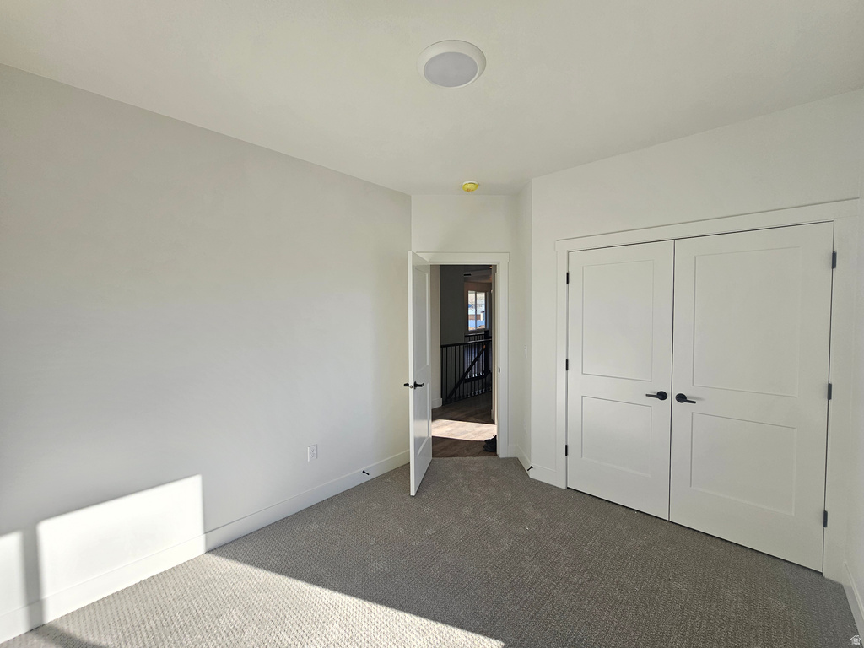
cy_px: 324
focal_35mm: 13
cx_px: 432
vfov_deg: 89.9
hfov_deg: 106.2
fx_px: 324
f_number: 2.2
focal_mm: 2.2
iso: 64
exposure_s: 1/294
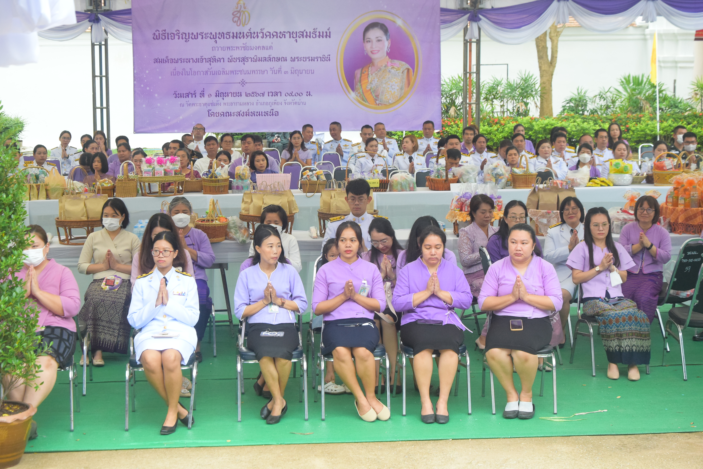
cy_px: 234
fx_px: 1318
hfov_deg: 29.9
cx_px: 352
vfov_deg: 20.2
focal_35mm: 68
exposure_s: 1/250
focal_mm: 45
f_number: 8
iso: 2000
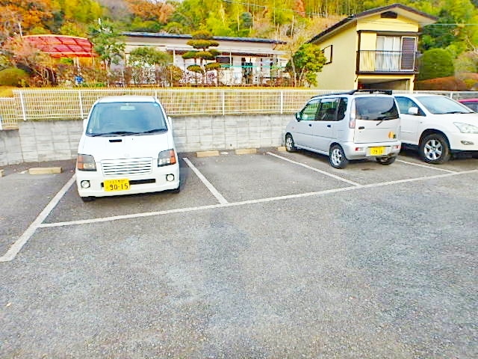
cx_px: 239
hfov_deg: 79.0
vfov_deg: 63.4
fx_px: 290
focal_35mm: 21
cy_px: 180
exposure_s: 1/400
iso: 125
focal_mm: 3.7
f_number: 3.5
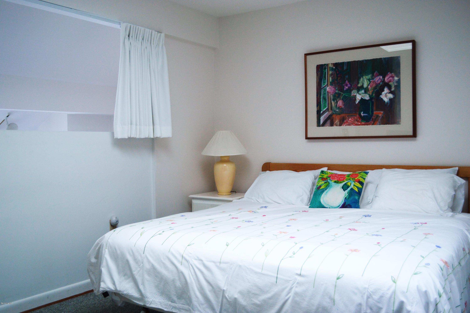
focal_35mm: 36
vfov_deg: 36.8
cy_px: 156
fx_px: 470
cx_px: 235
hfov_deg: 53.2
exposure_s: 1/60
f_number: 4
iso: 400
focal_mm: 24
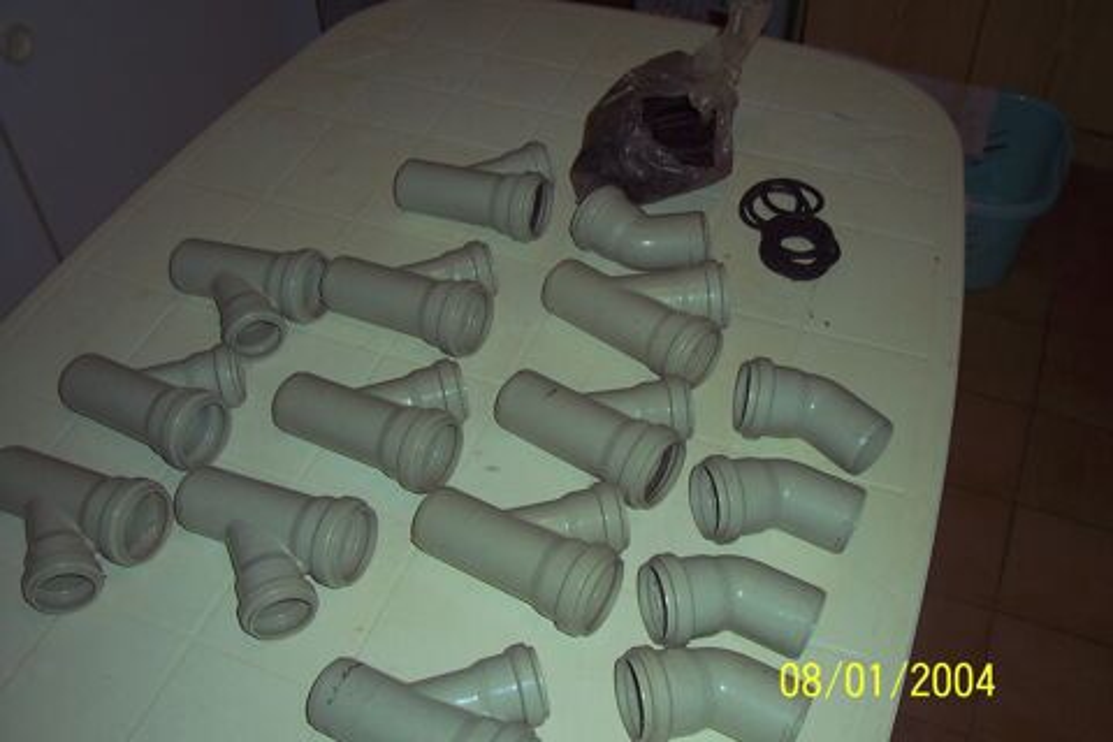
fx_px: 1051
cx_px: 556
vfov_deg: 38.9
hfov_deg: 55.8
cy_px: 371
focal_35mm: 34
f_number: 2.7
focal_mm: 5.6
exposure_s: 1/60
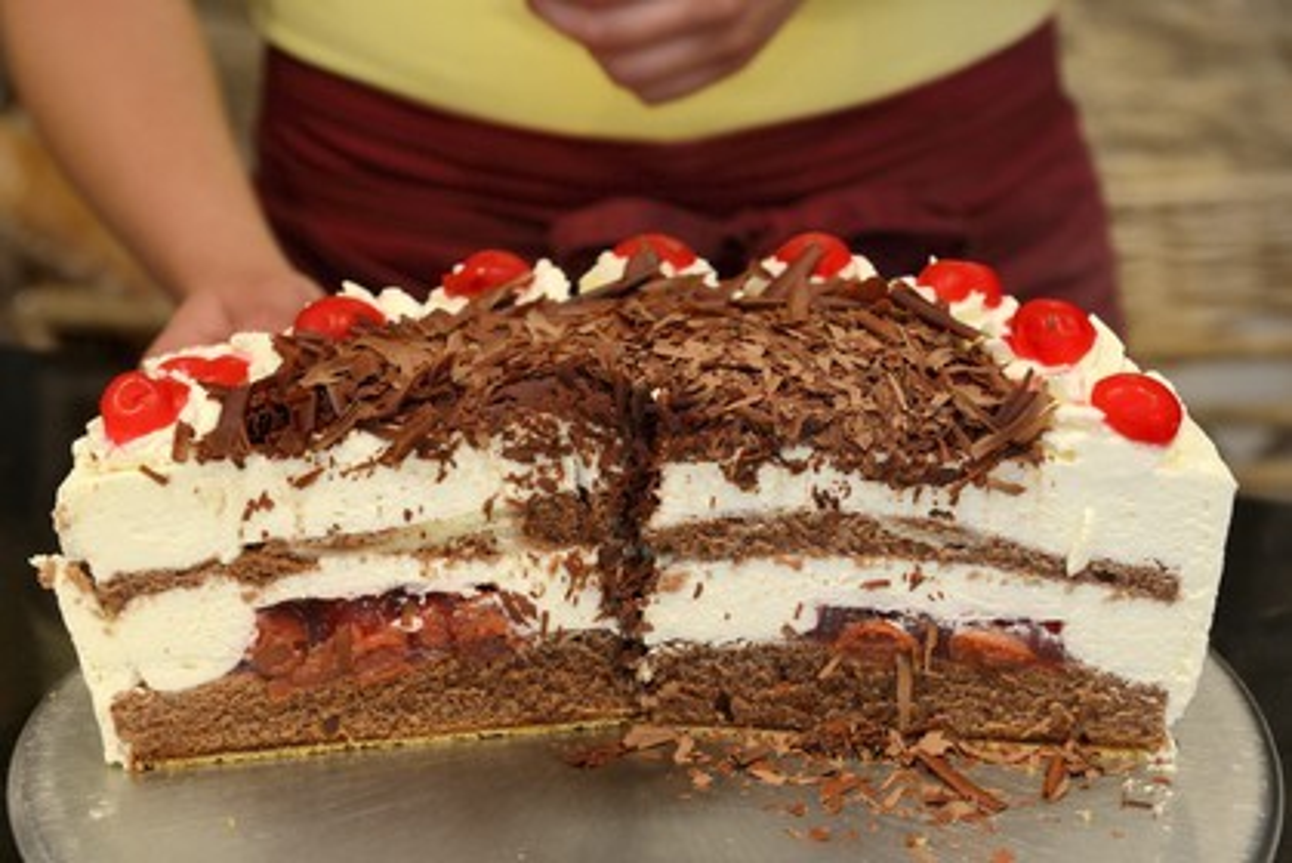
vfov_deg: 19.5
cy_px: 432
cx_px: 646
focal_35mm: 70
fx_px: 2514
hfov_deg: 28.8
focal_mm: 70
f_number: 6.3
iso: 1600
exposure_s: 1/200
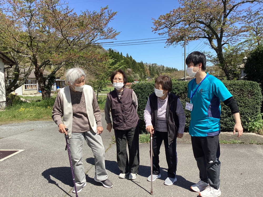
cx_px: 132
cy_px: 98
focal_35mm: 31
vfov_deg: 45.4
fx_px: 236
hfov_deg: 58.4
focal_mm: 3.3
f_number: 2.4
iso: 25
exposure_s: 1/970
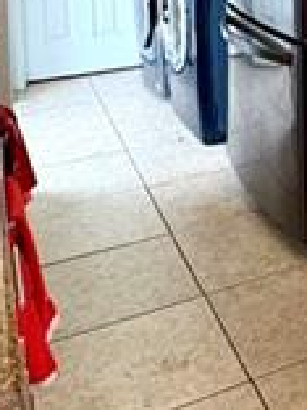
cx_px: 512
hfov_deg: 18.0
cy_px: -102
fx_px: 816
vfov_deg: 24.9
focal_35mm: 69
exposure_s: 1/60
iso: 640
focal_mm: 2.22
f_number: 2.2
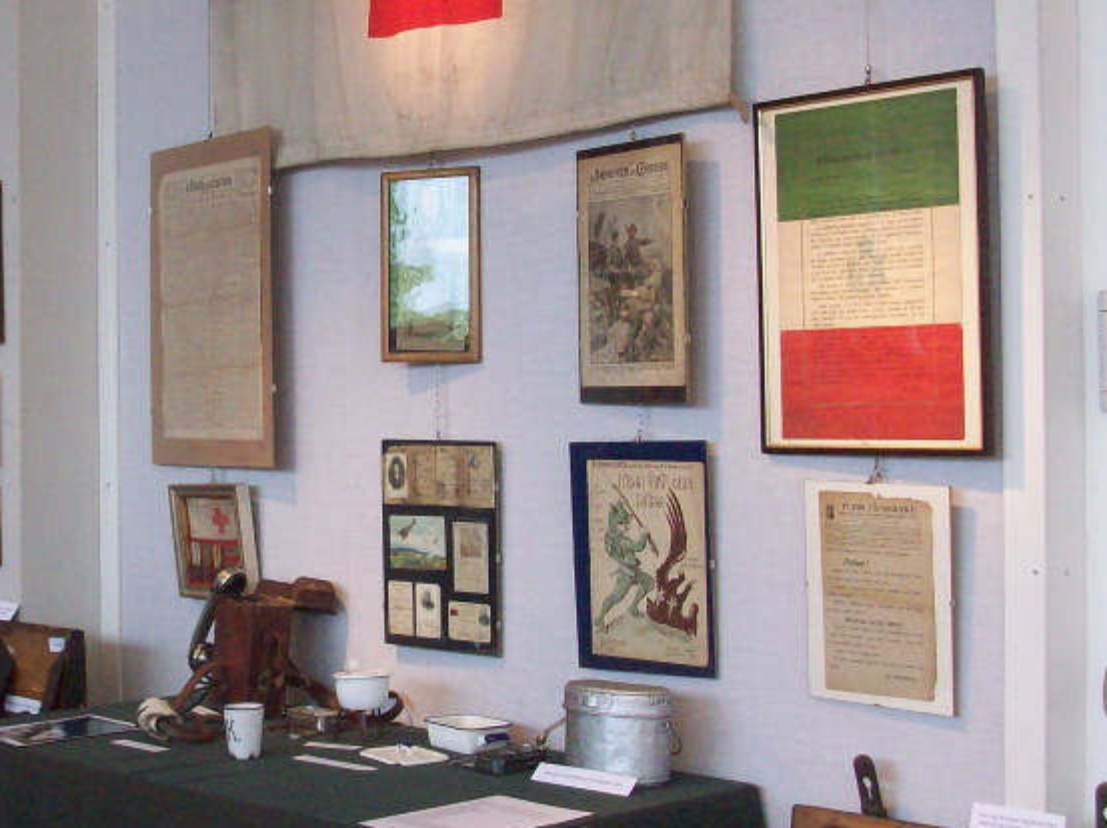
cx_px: 346
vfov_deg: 23.2
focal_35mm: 63
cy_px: 352
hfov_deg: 30.5
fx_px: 2013
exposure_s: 1/98.4
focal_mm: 5.7
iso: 160
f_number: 2.8
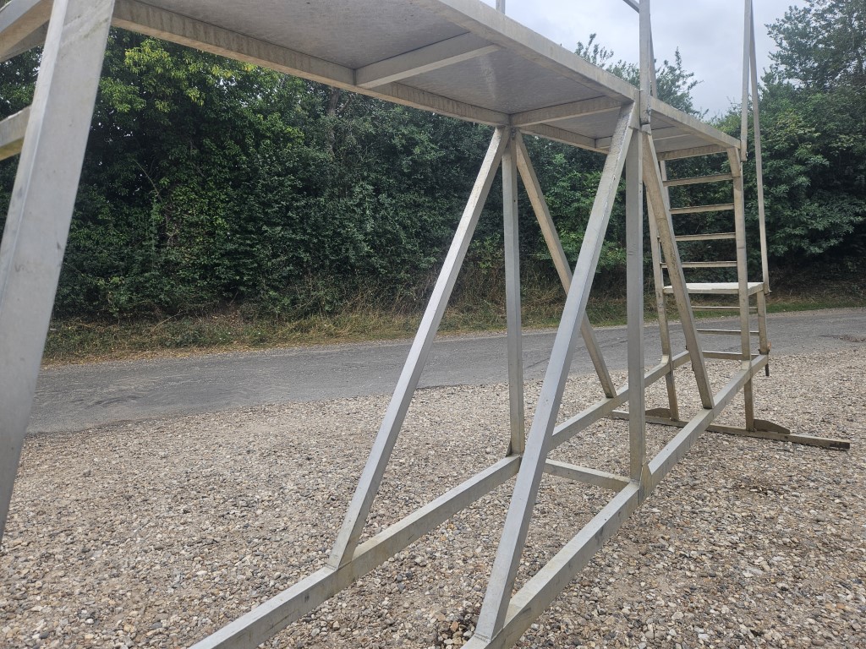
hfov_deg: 73.9
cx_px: 433
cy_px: 324
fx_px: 575
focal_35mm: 23
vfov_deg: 58.9
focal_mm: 5.4
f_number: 1.8
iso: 25
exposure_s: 1/694
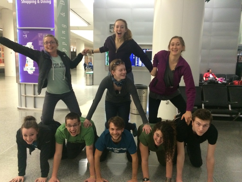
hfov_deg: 60.0
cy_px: 91
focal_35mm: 30
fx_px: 210
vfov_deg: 46.8
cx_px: 121
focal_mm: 4.12
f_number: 2.2
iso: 320
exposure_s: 1/30
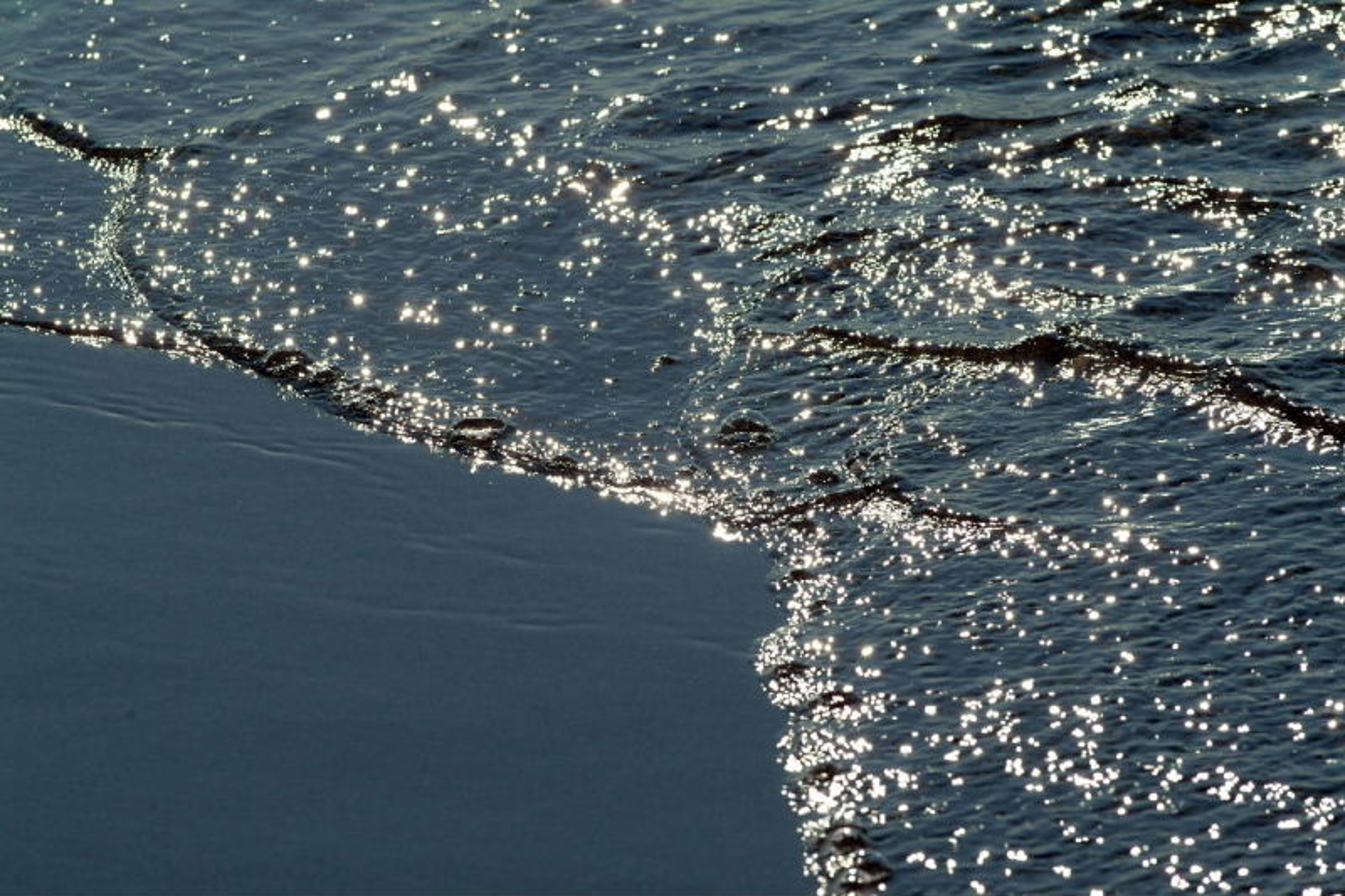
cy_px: 448
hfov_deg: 6.9
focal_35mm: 300
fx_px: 11205
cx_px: 672
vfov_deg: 4.6
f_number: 8
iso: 100
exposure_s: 1/500
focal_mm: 200
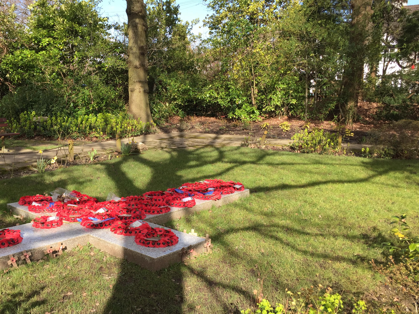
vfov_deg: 39.7
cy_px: 161
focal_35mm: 36
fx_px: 436
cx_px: 168
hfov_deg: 51.0
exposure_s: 1/659
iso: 32
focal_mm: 4.15
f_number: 2.2
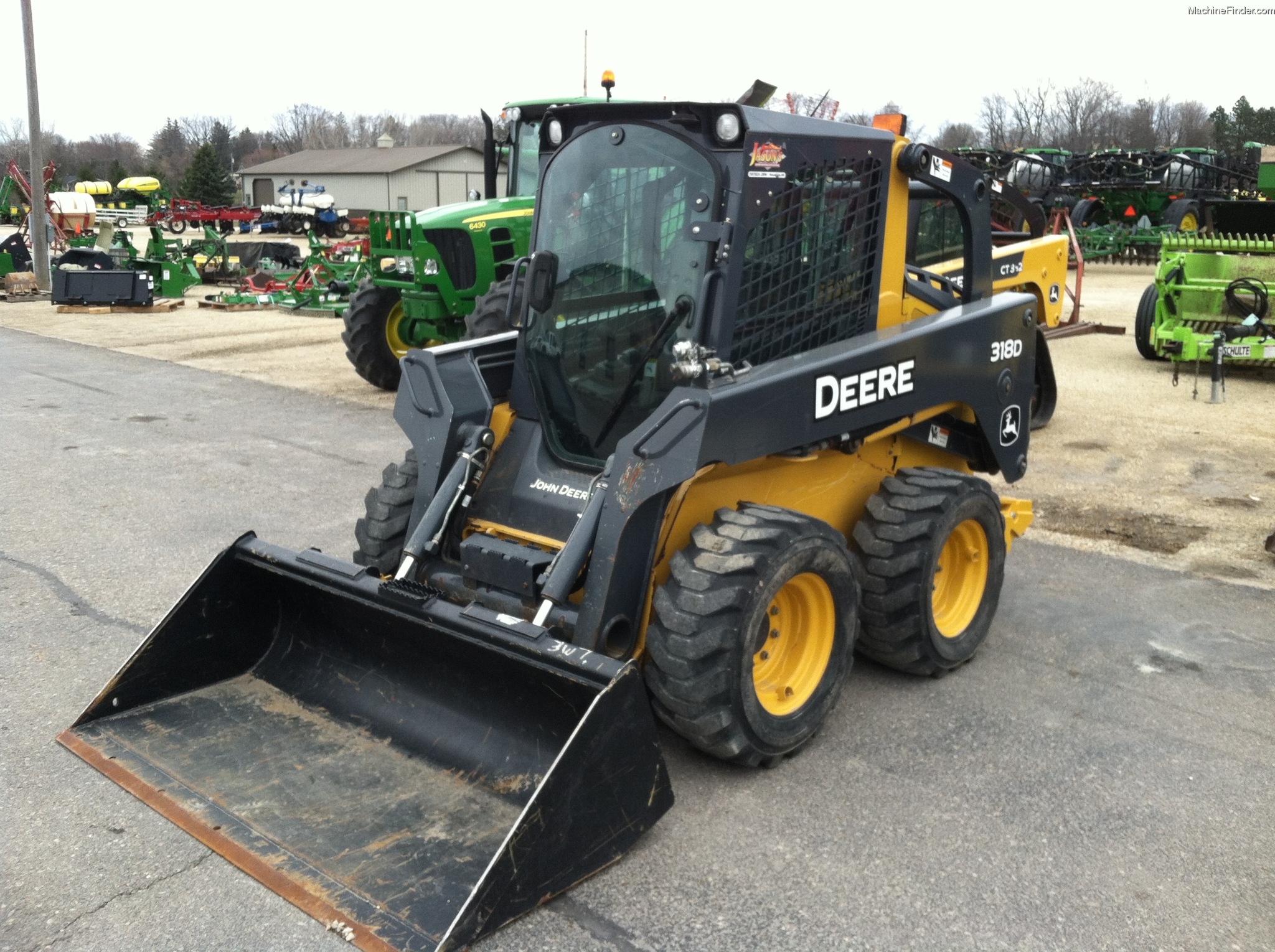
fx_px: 1287
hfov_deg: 52.7
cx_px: 638
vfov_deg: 40.6
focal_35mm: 35
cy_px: 476
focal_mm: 3.85
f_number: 2.8
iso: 80
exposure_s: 1/125
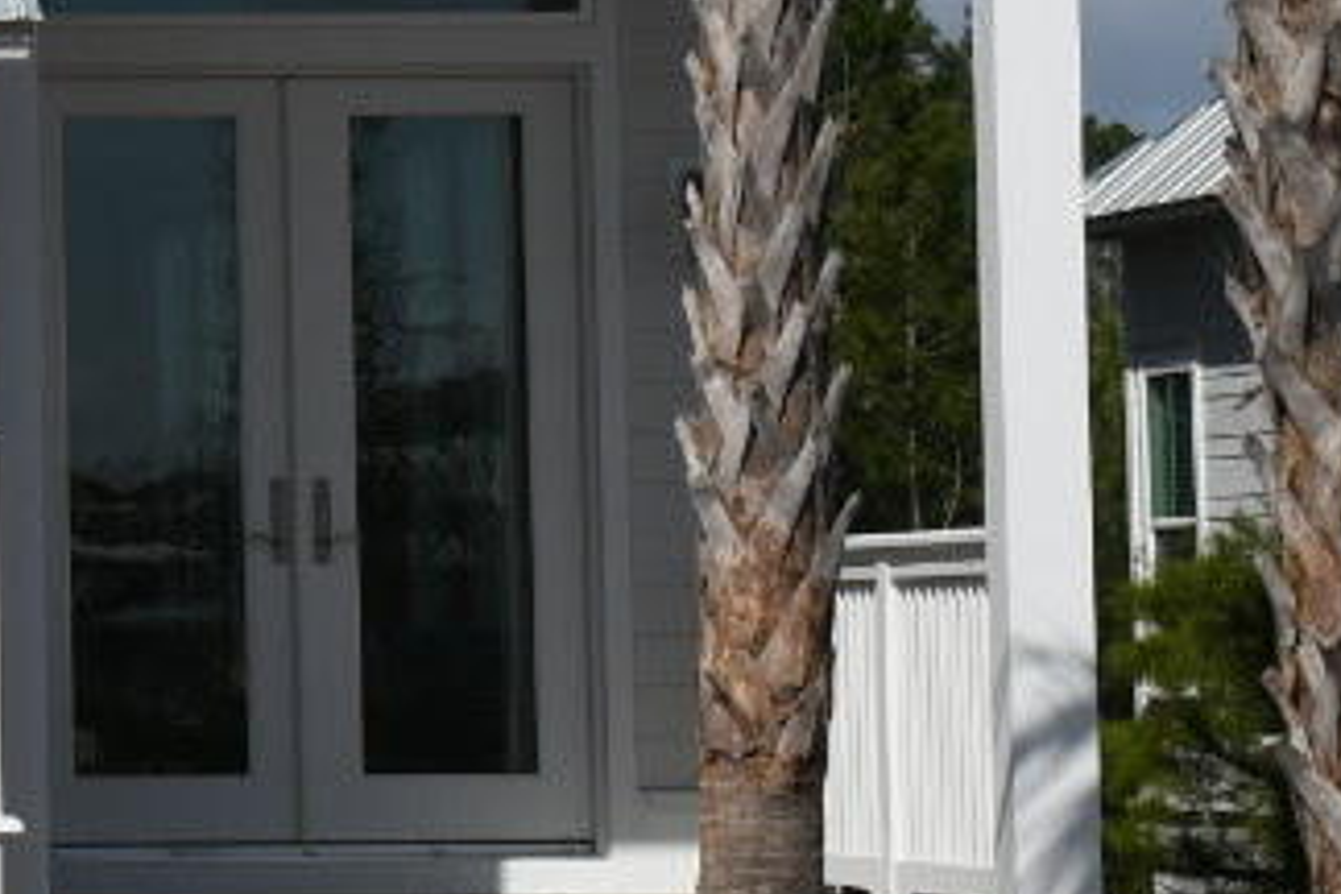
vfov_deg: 6.1
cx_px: -882
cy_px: -91
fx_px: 8381
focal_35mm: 225
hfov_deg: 8.8
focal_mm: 30
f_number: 10
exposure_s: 1/400
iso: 100
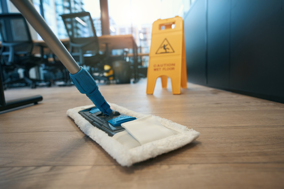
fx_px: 158
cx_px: 142
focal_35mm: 20
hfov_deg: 84.0
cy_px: 94
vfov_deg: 61.9
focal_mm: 20
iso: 640
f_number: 2.8
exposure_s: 1/200
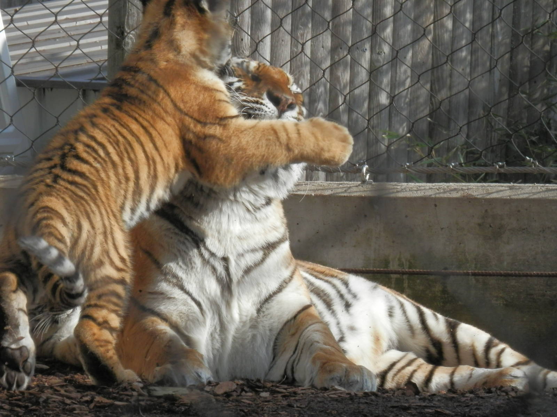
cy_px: 208
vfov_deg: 3.4
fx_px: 7080
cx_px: 278
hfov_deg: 4.5
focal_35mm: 440
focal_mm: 78.6
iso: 200
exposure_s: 1/500
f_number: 6.9
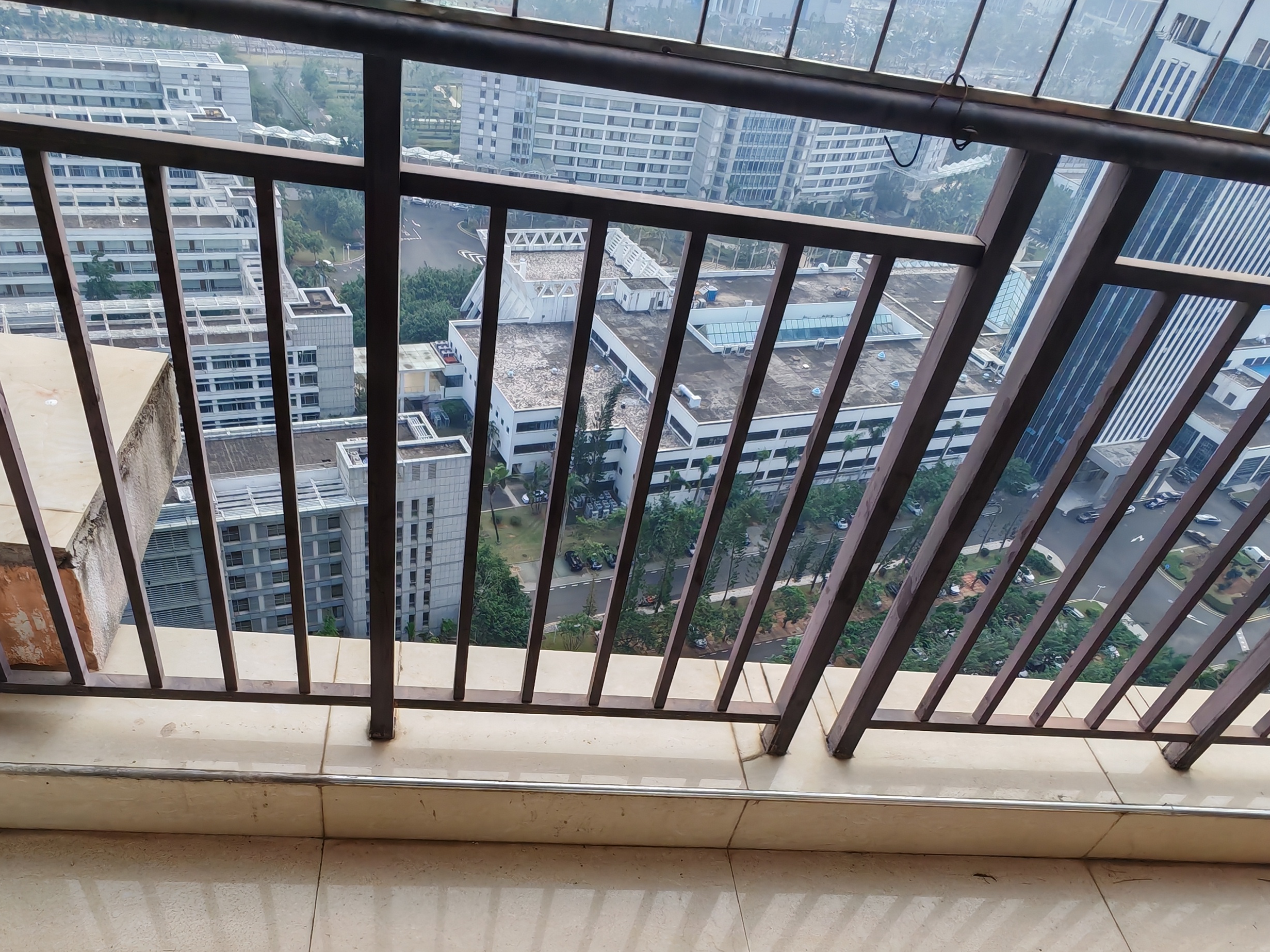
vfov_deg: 51.0
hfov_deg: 67.1
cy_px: 705
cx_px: 570
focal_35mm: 26
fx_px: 954
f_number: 2.2
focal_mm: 1.96
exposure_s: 1/580
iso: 50
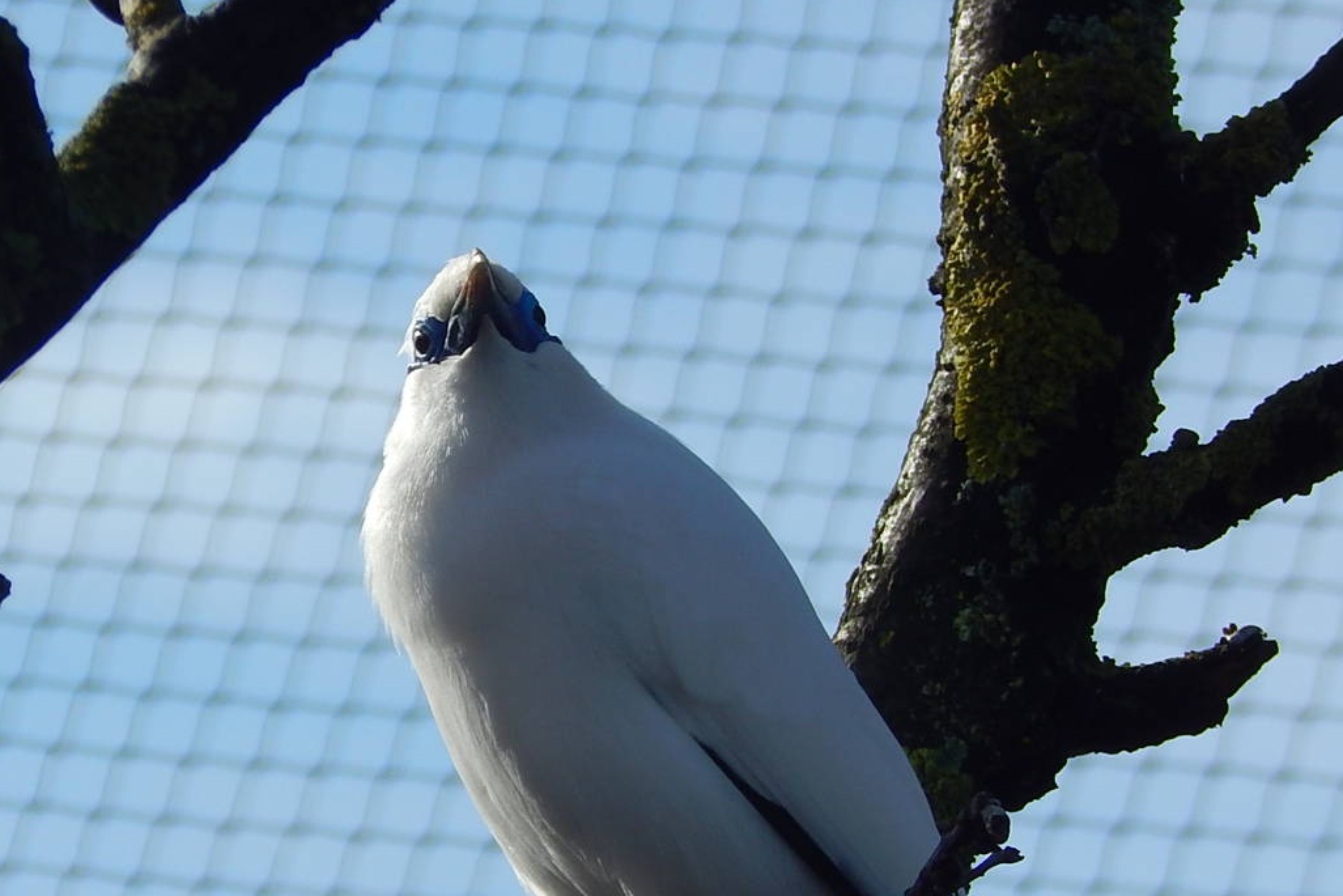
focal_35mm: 567
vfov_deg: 2.4
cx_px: 341
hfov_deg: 3.6
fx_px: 21154
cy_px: 572
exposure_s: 1/800
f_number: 5.7
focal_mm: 62.2
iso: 125
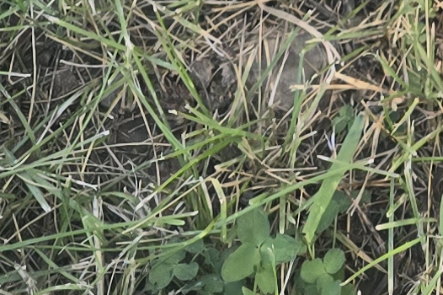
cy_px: -957
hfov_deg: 10.5
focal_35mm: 182
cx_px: 838
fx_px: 2238
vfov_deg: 6.1
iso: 32
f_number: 1.7
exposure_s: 1/180
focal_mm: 6.3
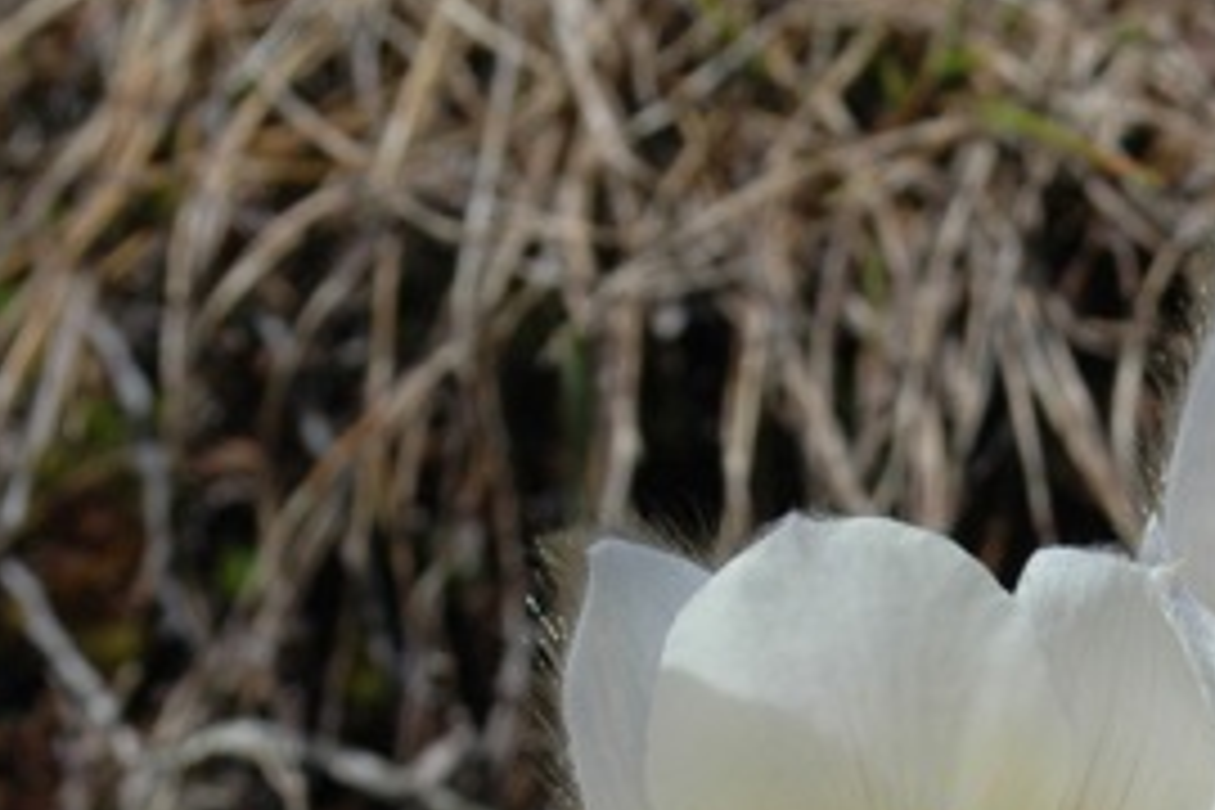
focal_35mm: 333
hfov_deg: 6.2
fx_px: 11254
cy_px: 1094
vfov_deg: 4.1
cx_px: 1233
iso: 200
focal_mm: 75
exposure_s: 1/400
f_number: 10
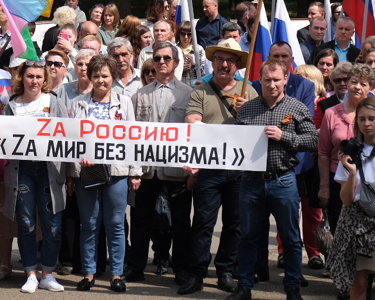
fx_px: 2298
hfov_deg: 9.3
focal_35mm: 207
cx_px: 93
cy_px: 47
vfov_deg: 7.5
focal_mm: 55
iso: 160
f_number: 5
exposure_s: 1/550
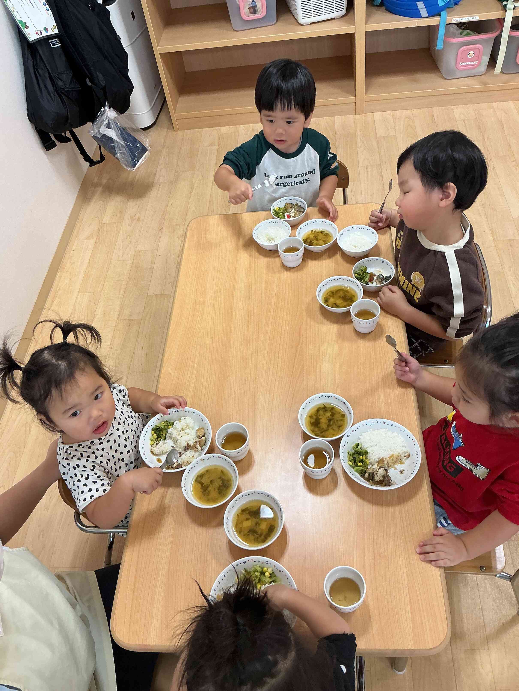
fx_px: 580
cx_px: 260
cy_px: 346
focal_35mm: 29
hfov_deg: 48.2
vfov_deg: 61.7
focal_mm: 3
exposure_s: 1/120
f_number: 1.8
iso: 64
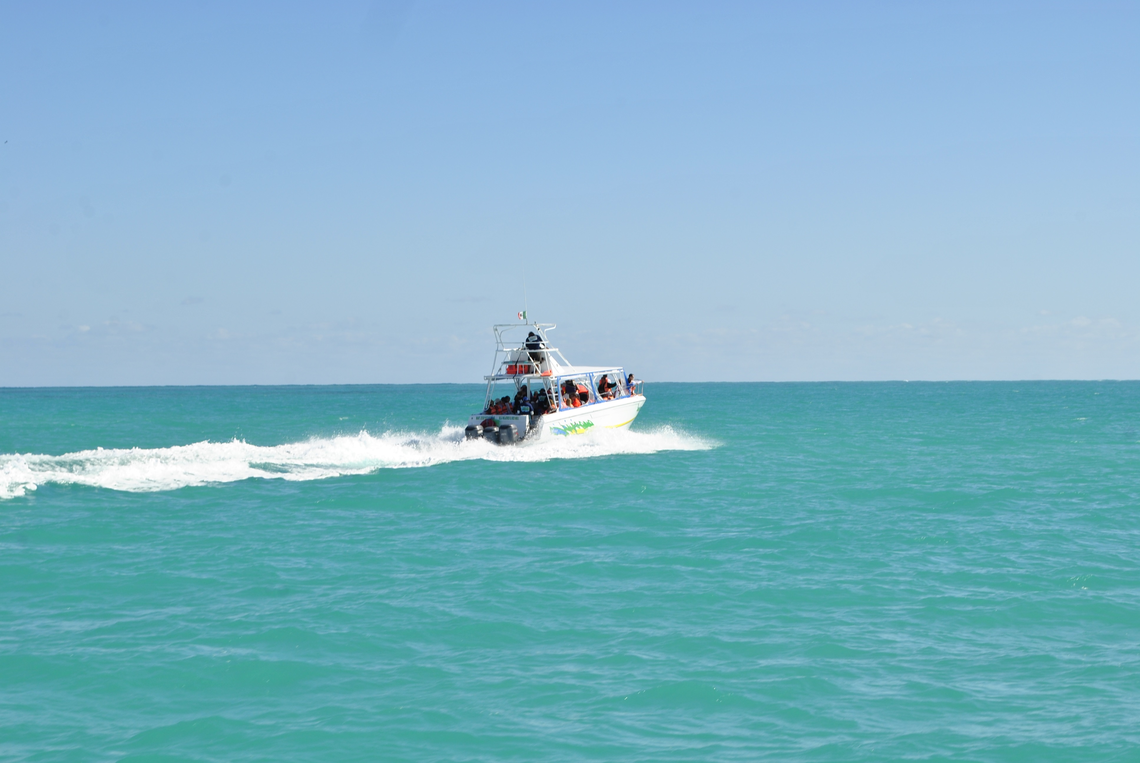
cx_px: 570
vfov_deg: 16.6
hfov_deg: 24.6
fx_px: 2616
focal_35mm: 82
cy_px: 382
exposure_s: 1/250
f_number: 10
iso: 100
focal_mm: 55
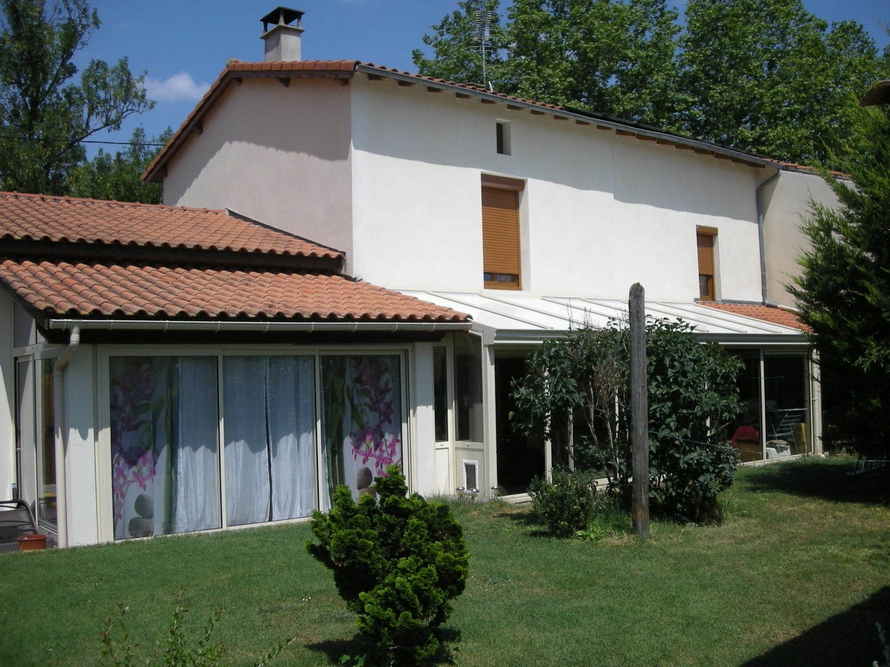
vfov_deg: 39.7
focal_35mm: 36
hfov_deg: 51.4
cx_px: 446
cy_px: 331
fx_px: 926
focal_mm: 5.7
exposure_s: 1/349
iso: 50
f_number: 5.7
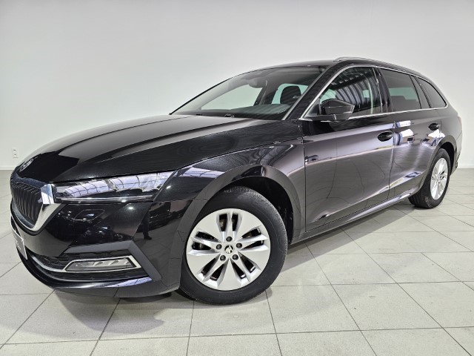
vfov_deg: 58.9
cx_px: 237
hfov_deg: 73.9
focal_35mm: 23
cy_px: 178
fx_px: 315
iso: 125
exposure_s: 1/100
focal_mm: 6.3
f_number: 1.7
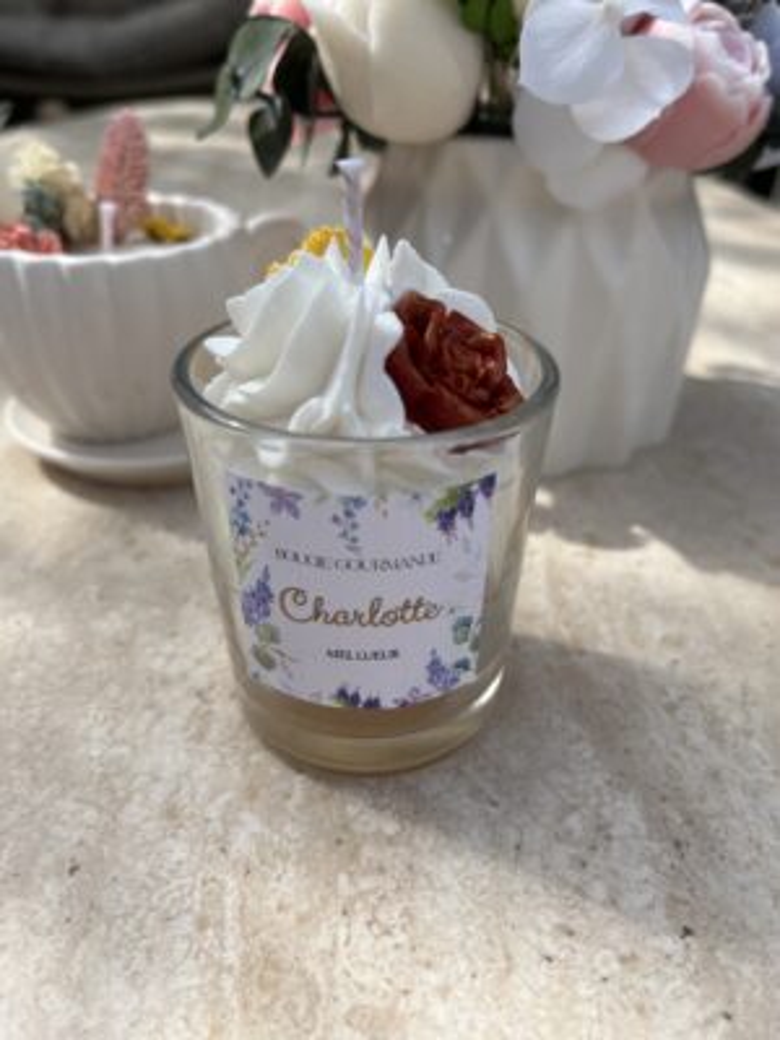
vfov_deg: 67.3
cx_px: 390
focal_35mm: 26
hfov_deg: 53.1
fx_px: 781
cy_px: 520
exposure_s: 1/3215
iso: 50
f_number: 1.6
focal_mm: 5.1
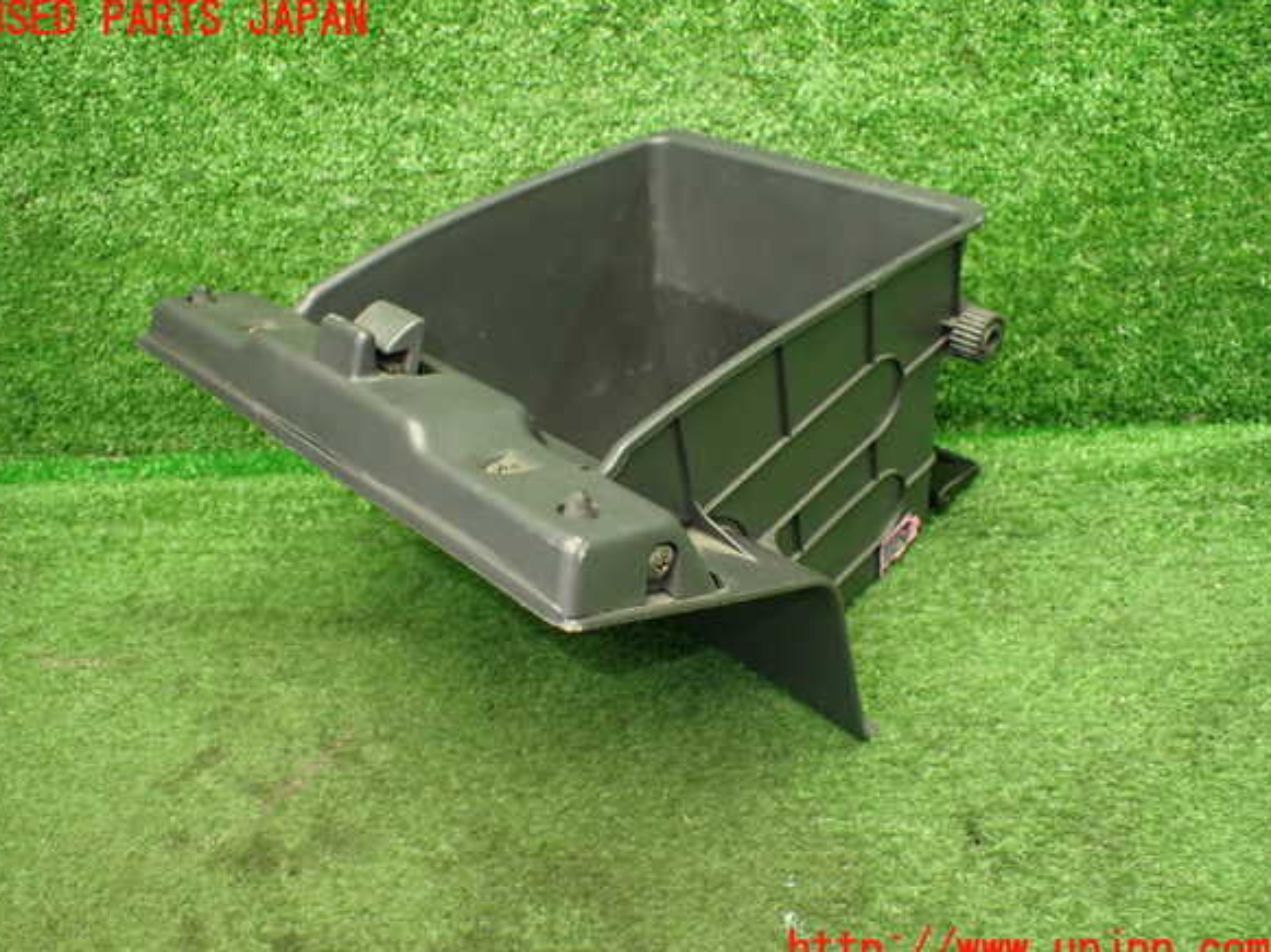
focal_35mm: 31
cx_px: 626
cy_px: 486
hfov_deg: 58.4
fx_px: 1138
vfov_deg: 45.4
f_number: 2.3
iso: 800
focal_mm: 5.4
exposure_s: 1/80
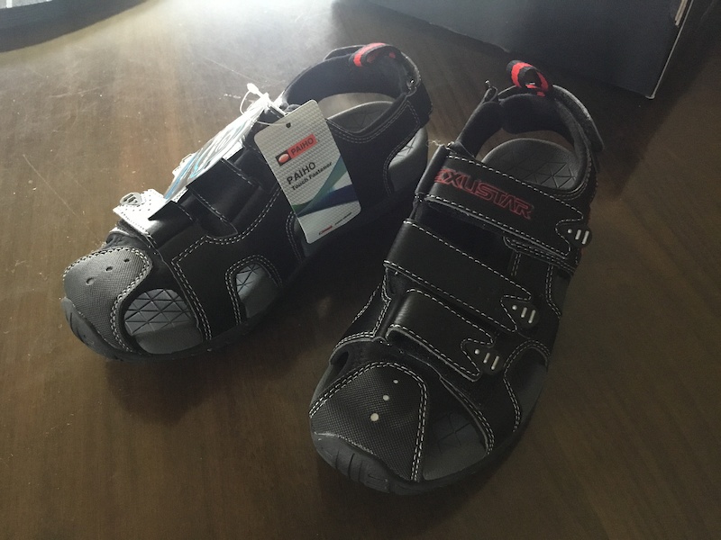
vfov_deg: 45.4
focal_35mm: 31
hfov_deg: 58.4
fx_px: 646
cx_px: 360
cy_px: 270
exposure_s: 1/20
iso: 200
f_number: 2.4
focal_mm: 3.3
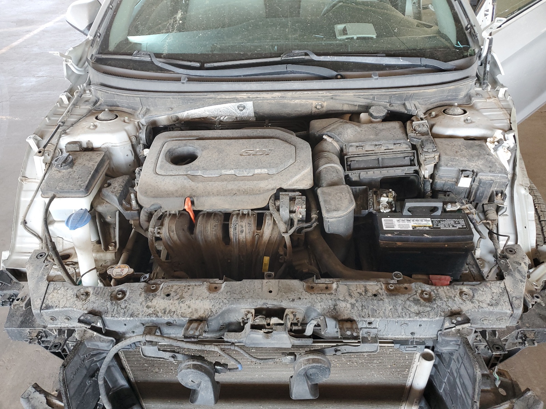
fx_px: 410
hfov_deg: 67.3
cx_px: 273
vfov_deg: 53.1
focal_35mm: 26
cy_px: 204
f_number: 1.5
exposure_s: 1/60.2
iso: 138
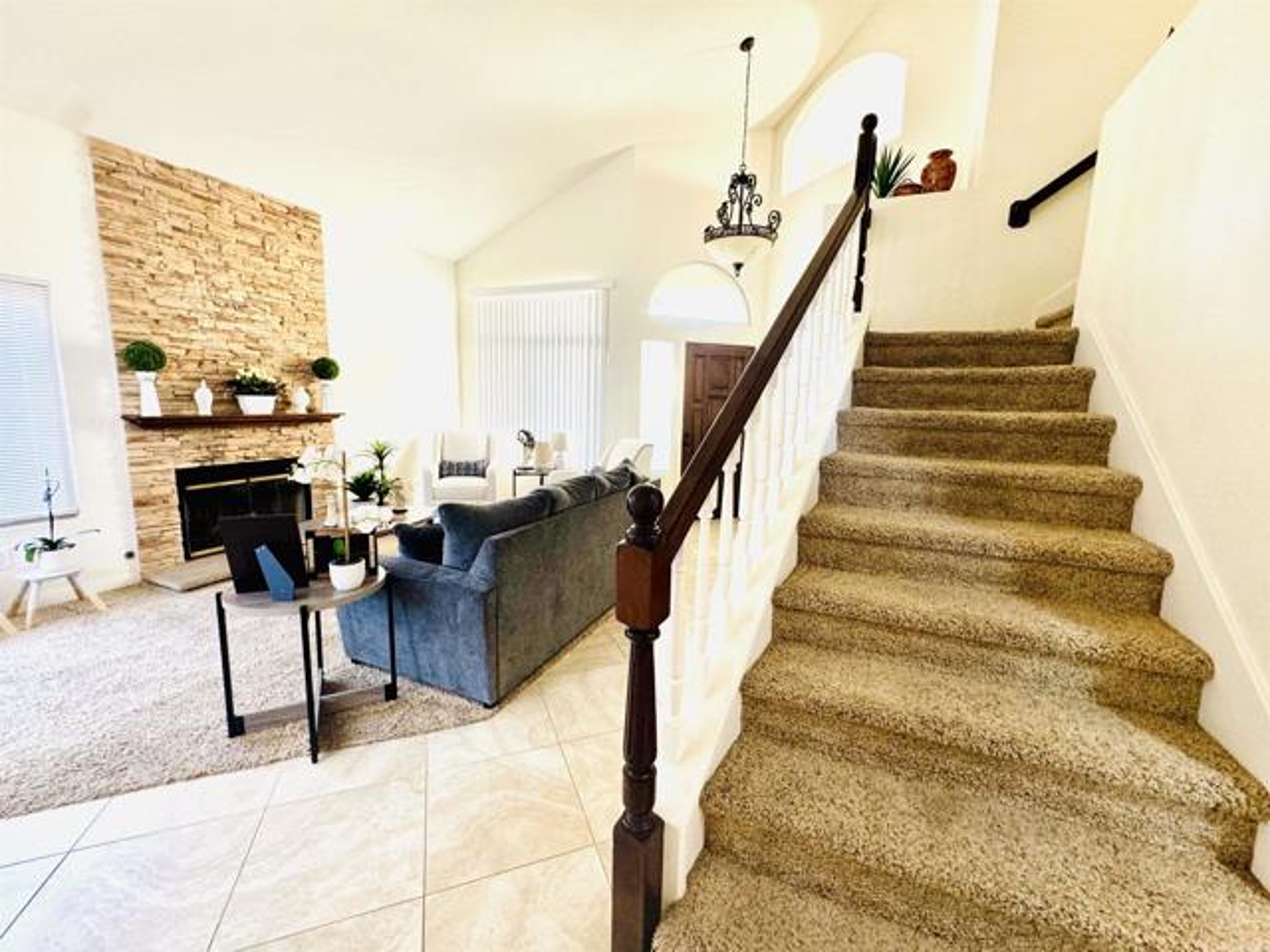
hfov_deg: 102.1
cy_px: 476
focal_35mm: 14
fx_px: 514
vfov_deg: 85.7
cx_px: 635
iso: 160
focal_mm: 2.22
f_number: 2.2
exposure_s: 1/60
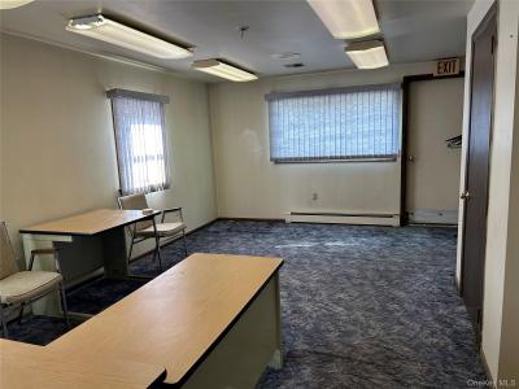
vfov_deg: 53.1
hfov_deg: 67.3
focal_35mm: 26
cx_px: 260
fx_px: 390
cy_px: 194
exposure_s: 1/120
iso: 125
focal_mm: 5.7
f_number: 1.5
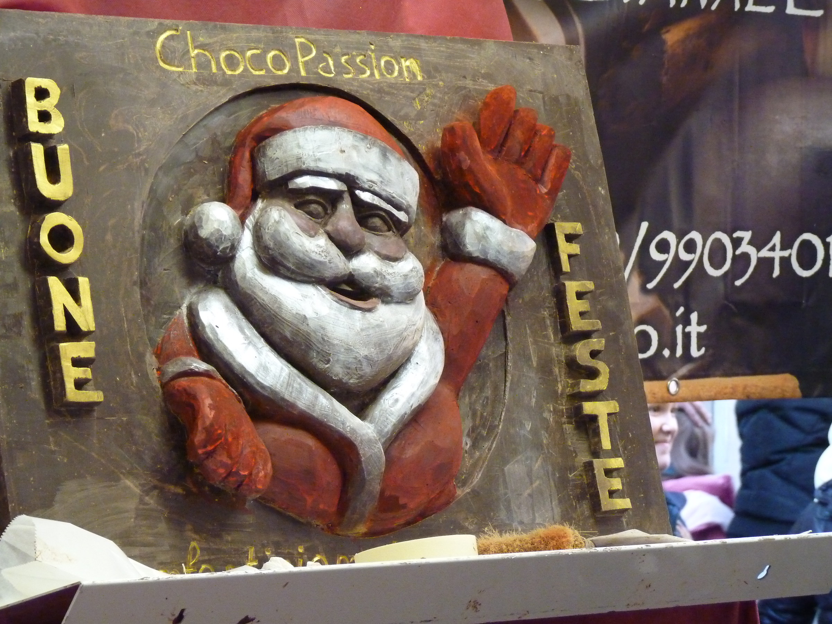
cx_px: 416
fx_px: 3221
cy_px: 312
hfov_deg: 14.7
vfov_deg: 11.1
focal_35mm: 134
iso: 800
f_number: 3.6
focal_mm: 23.7
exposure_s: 1/60
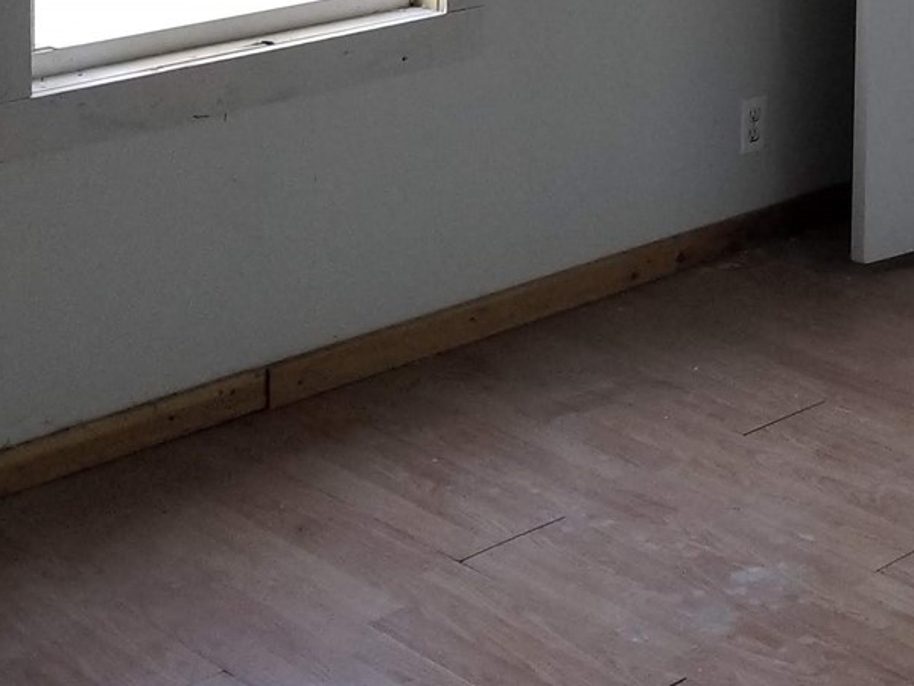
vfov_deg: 16.7
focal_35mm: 83
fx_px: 2192
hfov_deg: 23.2
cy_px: -214
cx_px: 748
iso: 160
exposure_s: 1/40
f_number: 1.7
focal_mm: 4.25
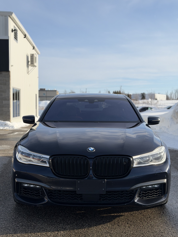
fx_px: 336
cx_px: 90
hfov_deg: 29.7
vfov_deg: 38.9
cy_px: 117
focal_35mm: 49
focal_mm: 6.76
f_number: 1.78
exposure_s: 1/6024
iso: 64
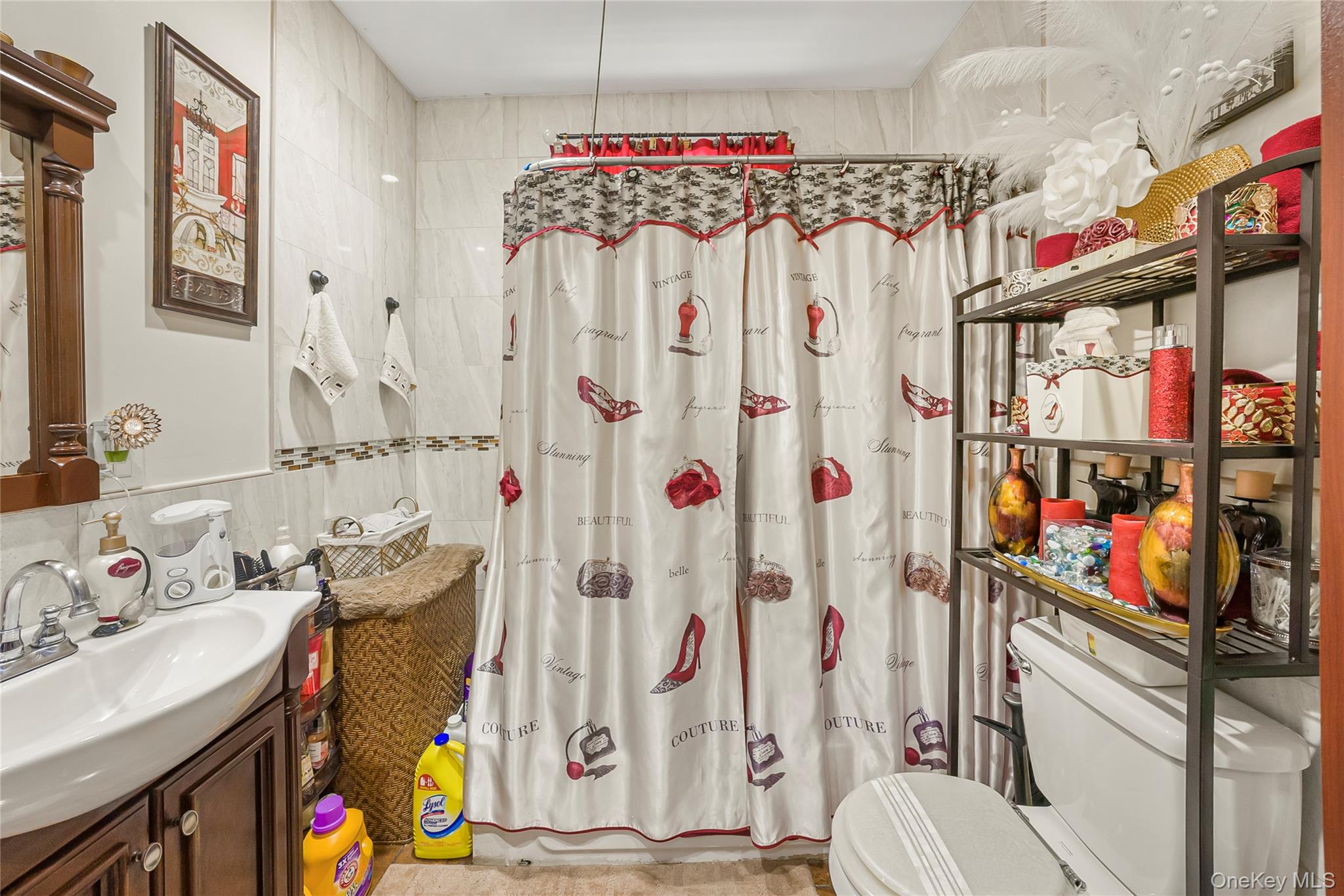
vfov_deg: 90.1
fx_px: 448
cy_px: 448
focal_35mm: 12
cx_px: 672
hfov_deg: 112.6
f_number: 9
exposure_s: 1/2
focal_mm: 12
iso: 800
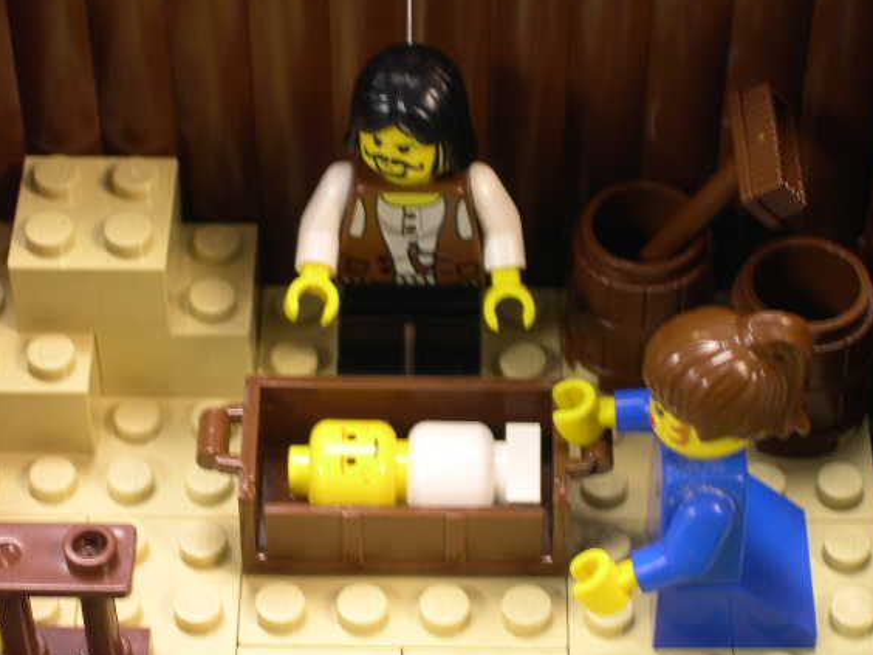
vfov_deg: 13.5
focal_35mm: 110
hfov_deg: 17.9
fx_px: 2774
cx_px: 392
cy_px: 290
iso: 105
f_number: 4.6
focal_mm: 20.5
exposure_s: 1/4.1
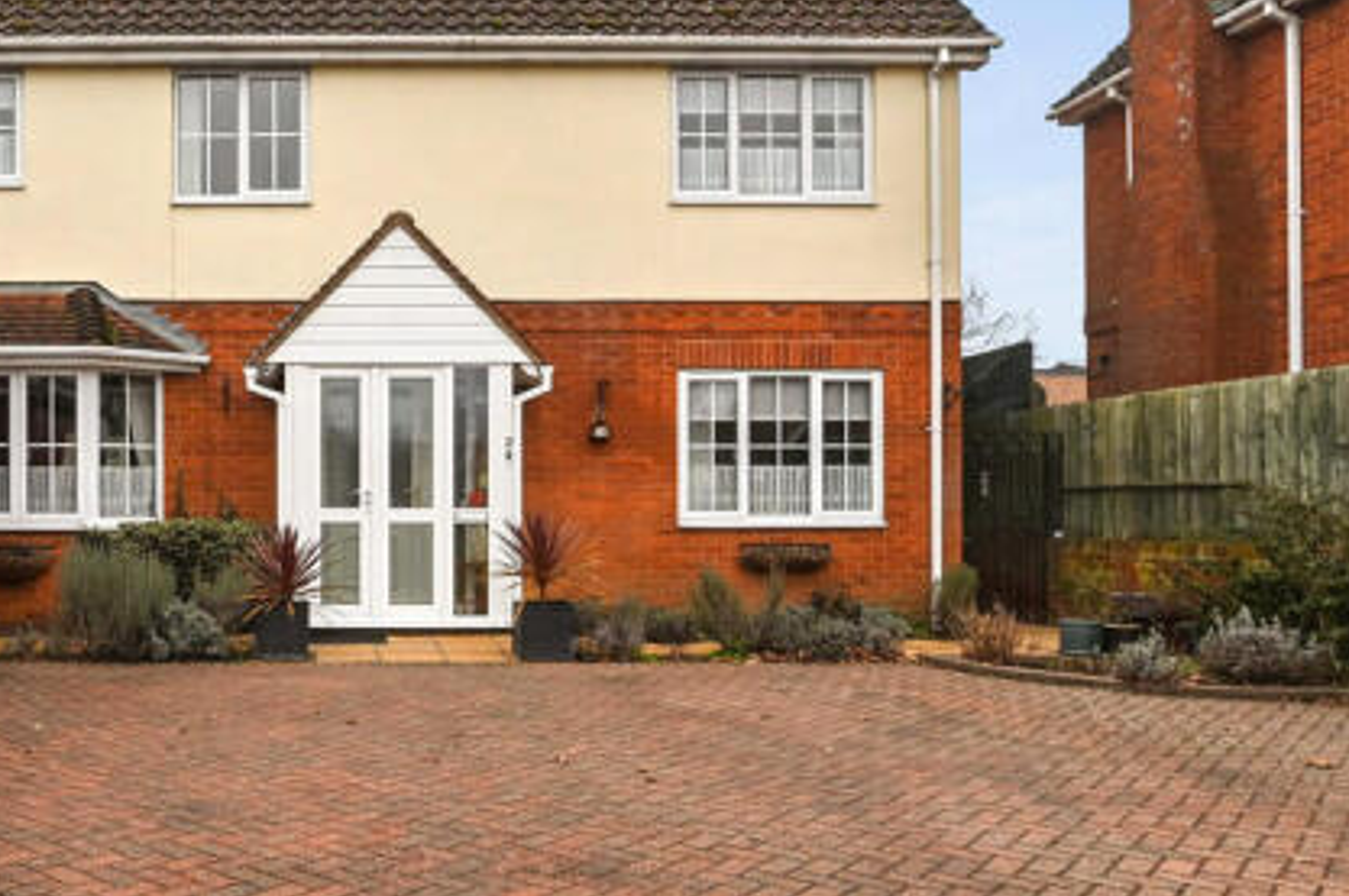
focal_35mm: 22
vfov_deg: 54.6
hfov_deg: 74.2
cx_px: 372
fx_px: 823
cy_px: 233
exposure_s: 1/50
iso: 800
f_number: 8
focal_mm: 14
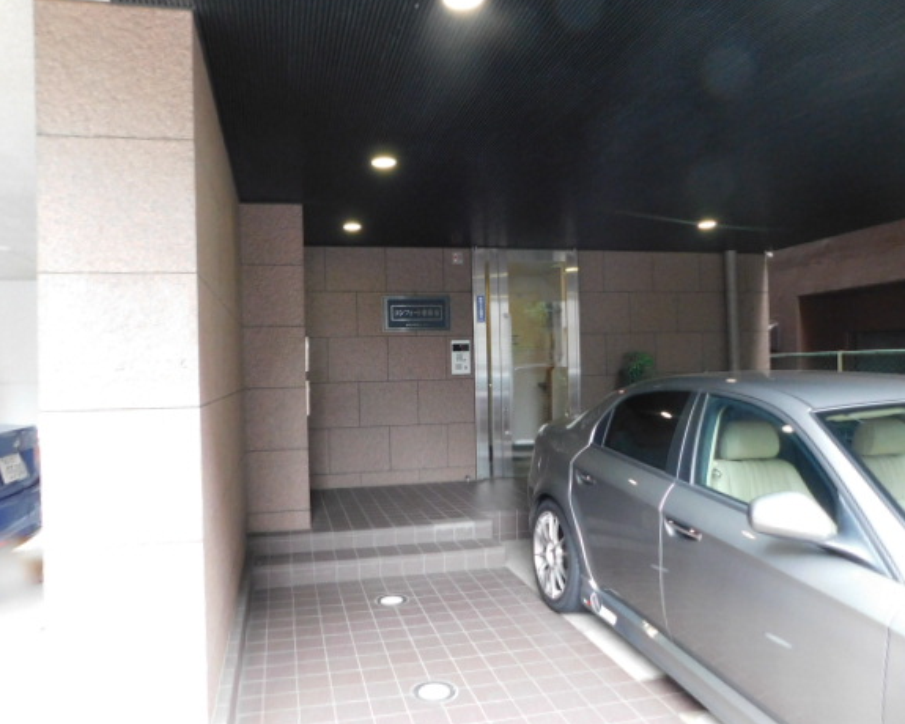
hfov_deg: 68.0
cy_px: 367
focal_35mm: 25
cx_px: 427
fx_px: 670
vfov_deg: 56.8
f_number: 3
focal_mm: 4
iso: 400
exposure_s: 1/20
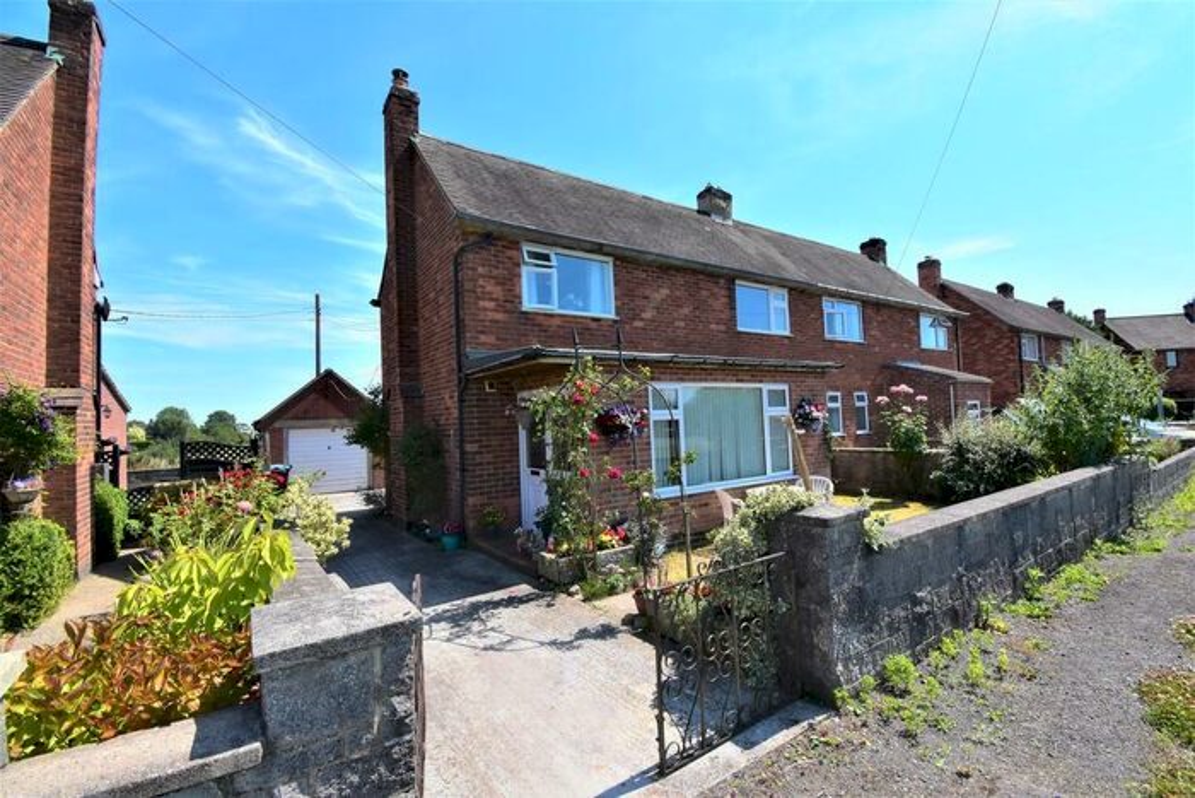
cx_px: 598
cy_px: 399
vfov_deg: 77.4
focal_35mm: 15
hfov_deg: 100.4
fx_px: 498
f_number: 11
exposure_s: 1/400
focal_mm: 10
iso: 400
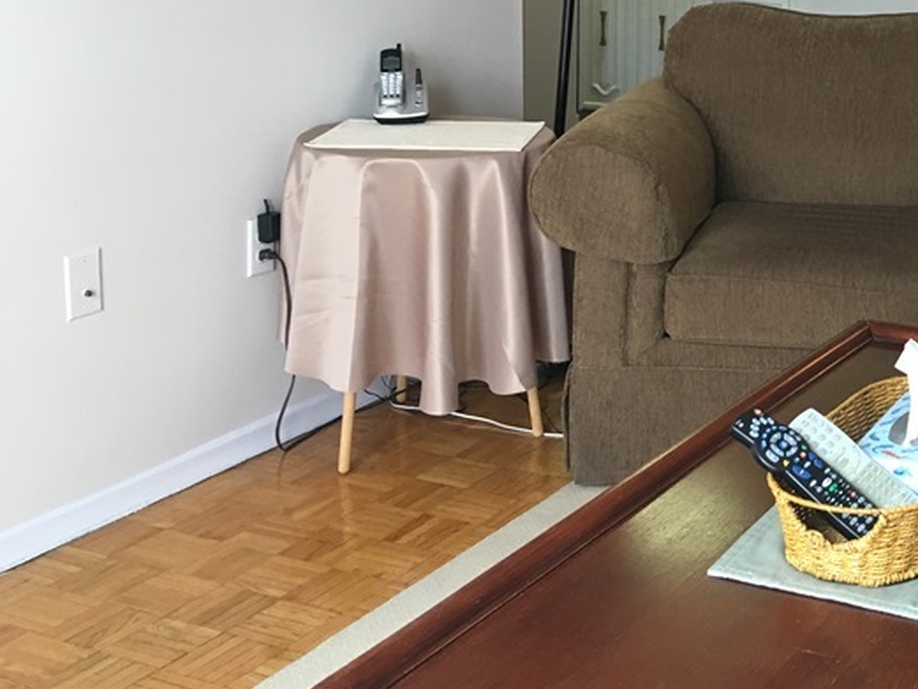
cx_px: 895
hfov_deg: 31.5
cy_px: 125
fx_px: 1512
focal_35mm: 57
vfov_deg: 25.2
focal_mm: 4.15
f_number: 2.2
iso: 100
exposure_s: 1/30
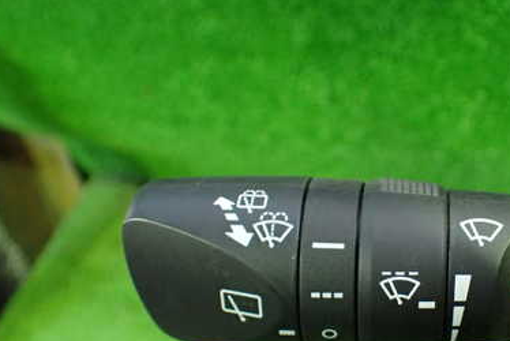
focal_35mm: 50
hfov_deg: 38.4
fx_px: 709
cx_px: 393
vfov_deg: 26.6
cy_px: 261
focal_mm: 5.4
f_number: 2.3
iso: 800
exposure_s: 1/30
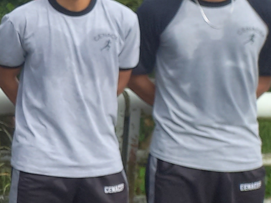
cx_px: -352
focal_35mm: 126
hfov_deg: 12.6
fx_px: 986
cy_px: -1
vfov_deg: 11.6
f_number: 1.8
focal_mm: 4.65
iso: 50
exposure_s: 1/542
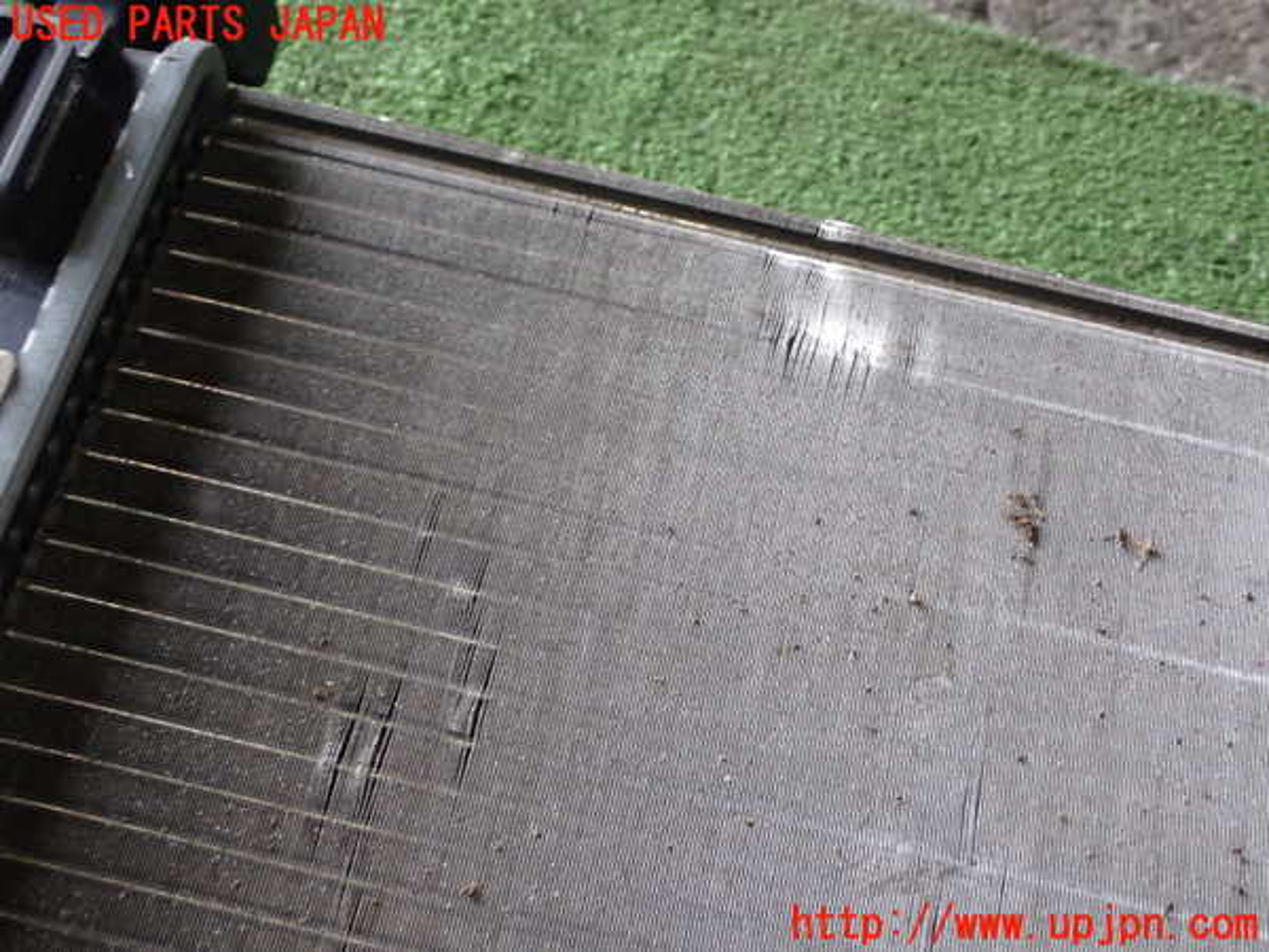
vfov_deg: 30.9
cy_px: 476
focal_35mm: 47
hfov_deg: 40.4
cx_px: 634
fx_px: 1723
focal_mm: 8.4
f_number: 3.1
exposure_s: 1/50
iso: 320
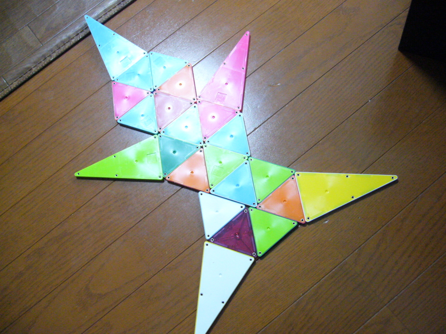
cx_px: 223
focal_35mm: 35
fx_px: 451
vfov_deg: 40.7
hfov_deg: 52.6
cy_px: 167
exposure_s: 1/20
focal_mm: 5.8
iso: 400
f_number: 2.8
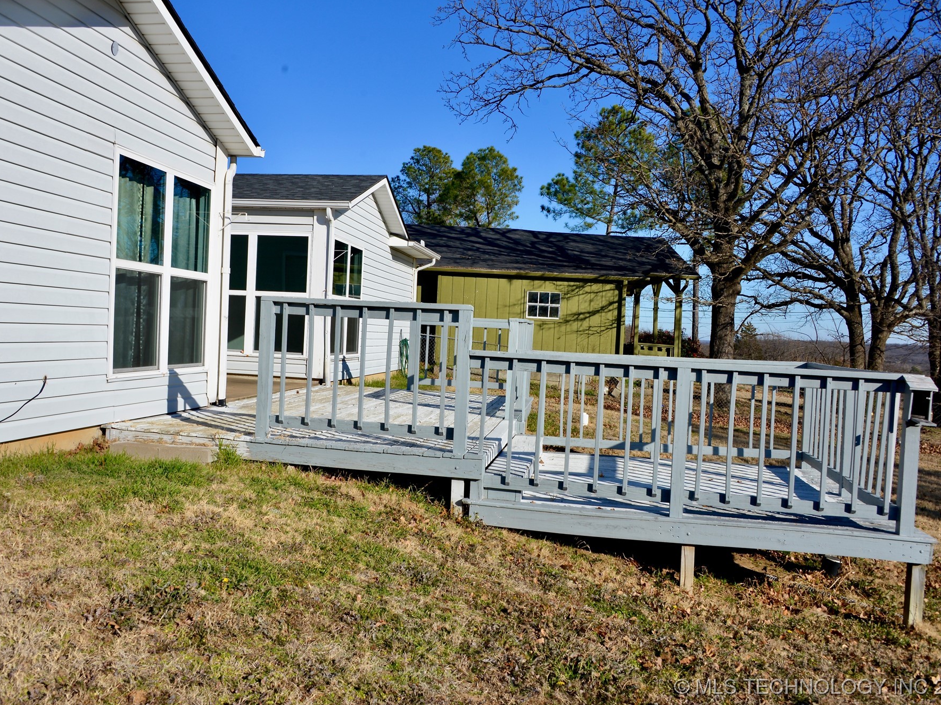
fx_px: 843
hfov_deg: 58.3
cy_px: 347
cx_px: 442
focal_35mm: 31
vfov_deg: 45.4
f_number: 11
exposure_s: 1/500
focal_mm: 28
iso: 320
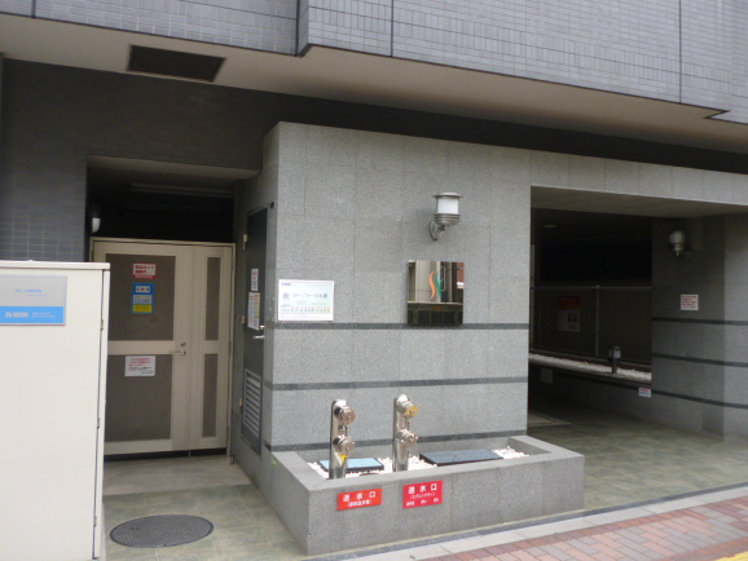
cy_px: 268
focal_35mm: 31
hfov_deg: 58.3
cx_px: 373
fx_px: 670
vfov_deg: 45.5
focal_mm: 5
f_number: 3.1
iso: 100
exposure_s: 1/100
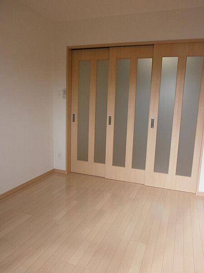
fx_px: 212
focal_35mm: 27
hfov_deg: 51.4
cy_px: 136
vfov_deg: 65.3
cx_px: 102
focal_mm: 4.8
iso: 160
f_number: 2.9
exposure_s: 1/250
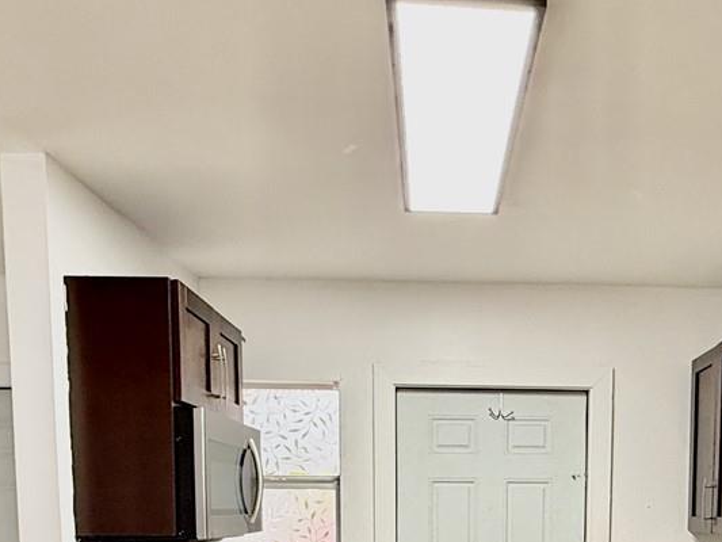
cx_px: 482
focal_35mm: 42
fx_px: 876
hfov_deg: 44.1
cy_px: 595
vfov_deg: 30.7
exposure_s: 1/60
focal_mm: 2.22
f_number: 2.2
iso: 160
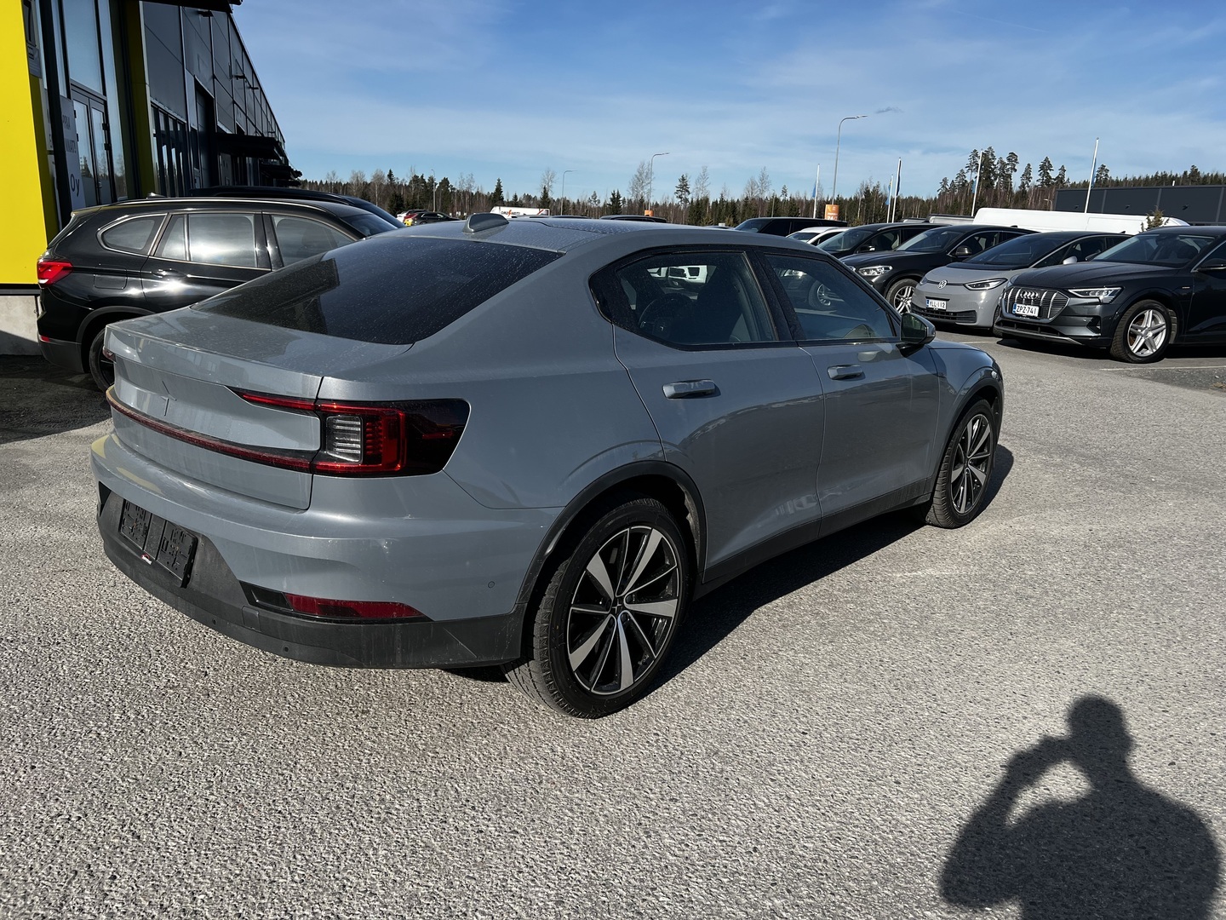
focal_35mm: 26
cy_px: 460
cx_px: 613
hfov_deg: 67.3
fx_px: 921
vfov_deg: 53.1
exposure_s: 1/3571
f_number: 1.5
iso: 50
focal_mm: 5.7
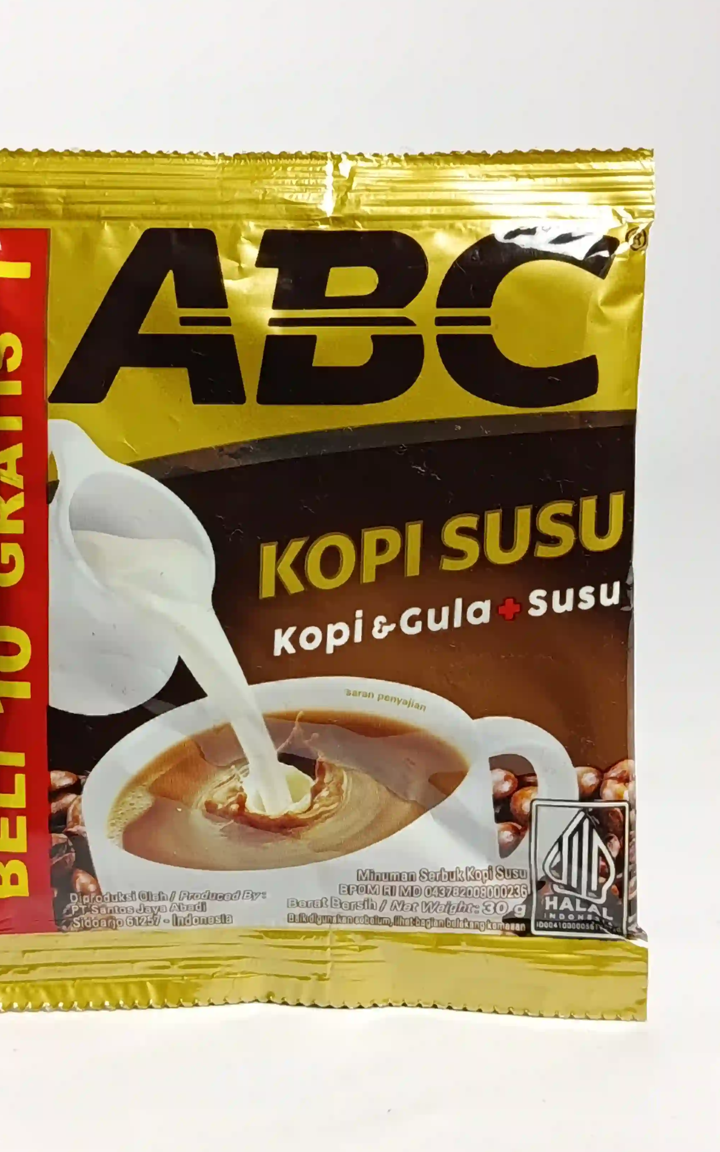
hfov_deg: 20.6
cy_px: 555
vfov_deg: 32.5
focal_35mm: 63
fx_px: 1978
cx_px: 287
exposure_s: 1/100
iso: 210
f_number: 1.7
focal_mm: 5.24
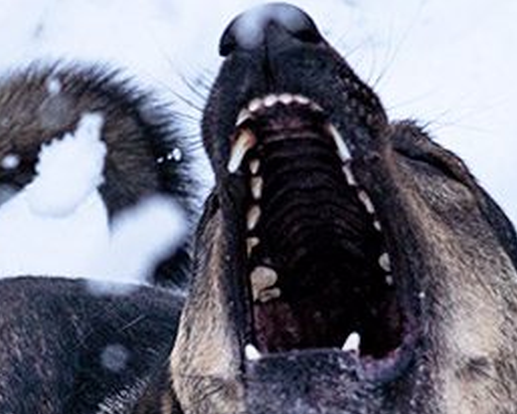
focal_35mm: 157
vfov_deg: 9.7
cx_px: 147
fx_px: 2404
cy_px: 538
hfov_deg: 12.2
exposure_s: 1/2000
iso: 800
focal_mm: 43
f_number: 4
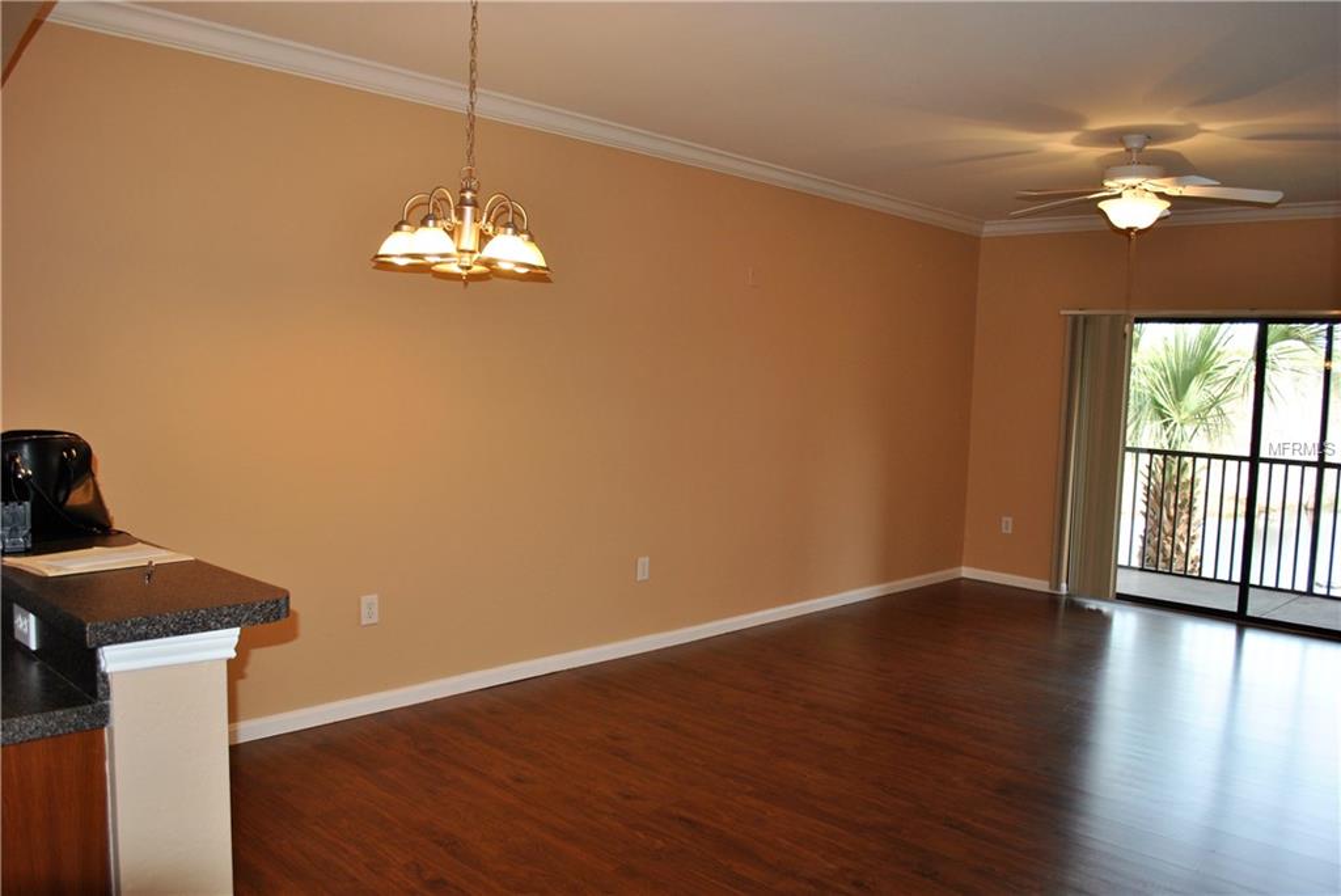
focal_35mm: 27
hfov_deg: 67.4
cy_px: 448
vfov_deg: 48.0
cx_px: 670
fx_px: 1006
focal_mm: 18
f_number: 3.5
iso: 200
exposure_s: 1/60
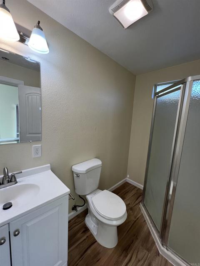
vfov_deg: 106.2
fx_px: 100
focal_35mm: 13
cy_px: 133
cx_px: 100
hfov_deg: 89.9
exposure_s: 1/120
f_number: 1.8
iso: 160
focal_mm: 1.57
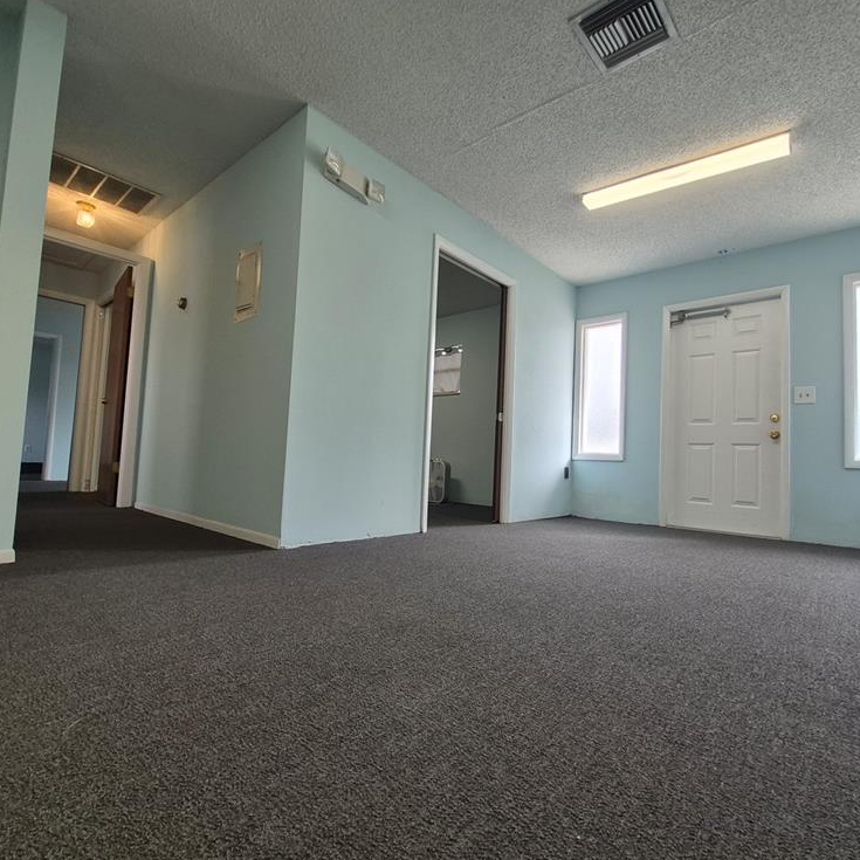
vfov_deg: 87.4
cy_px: 435
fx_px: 450
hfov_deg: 87.1
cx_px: 479
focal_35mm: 16
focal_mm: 1.74
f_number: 2.2
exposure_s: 1/120
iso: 80
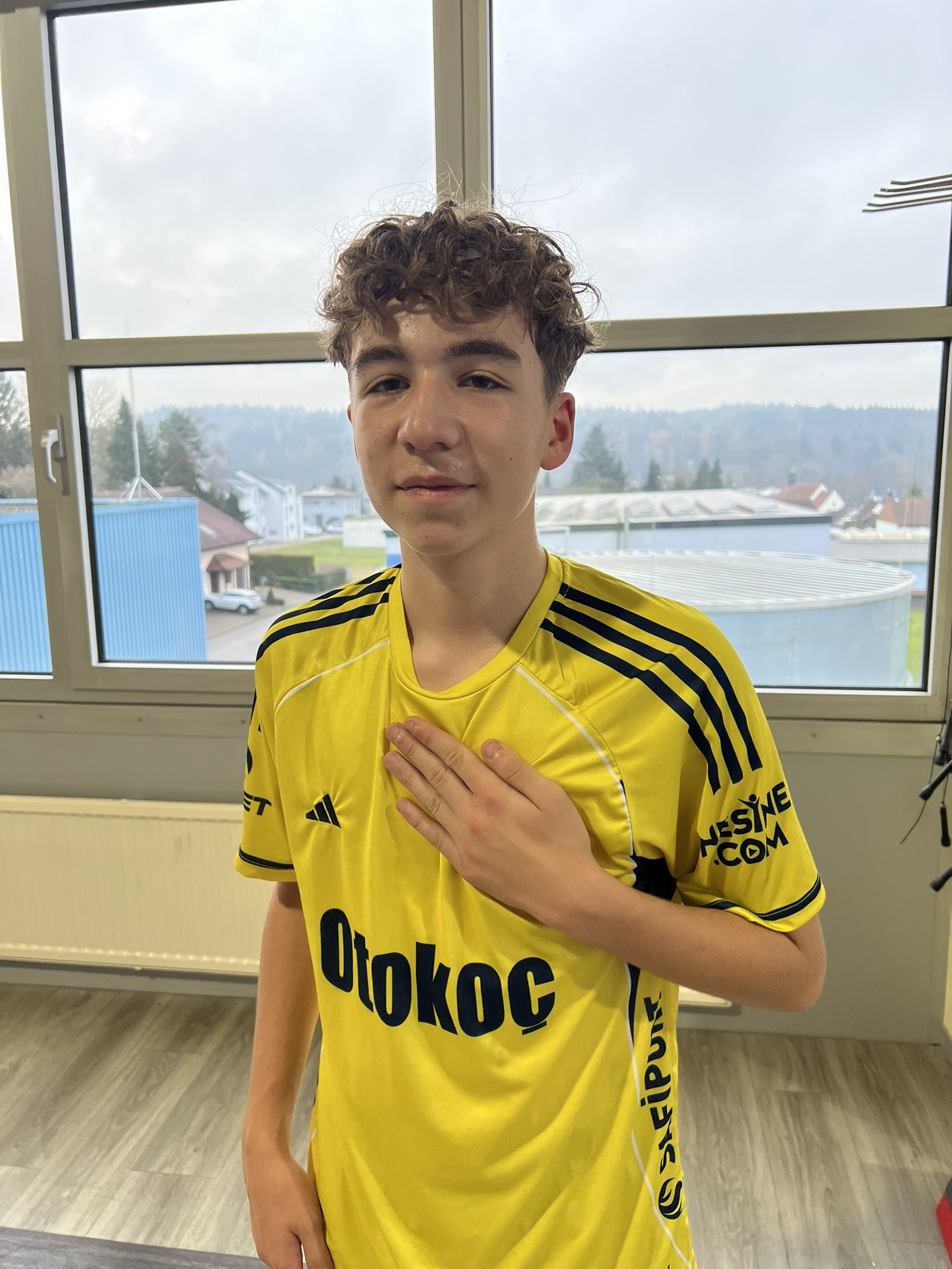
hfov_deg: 53.1
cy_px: 634
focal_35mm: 26
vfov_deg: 67.3
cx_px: 476
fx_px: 953
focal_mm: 5.7
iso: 80
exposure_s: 1/121
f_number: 1.5
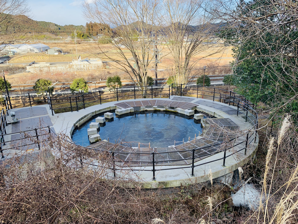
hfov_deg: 67.3
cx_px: 149
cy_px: 112
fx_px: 224
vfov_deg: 53.1
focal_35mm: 26
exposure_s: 1/570
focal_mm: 4.25
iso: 25
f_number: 1.8
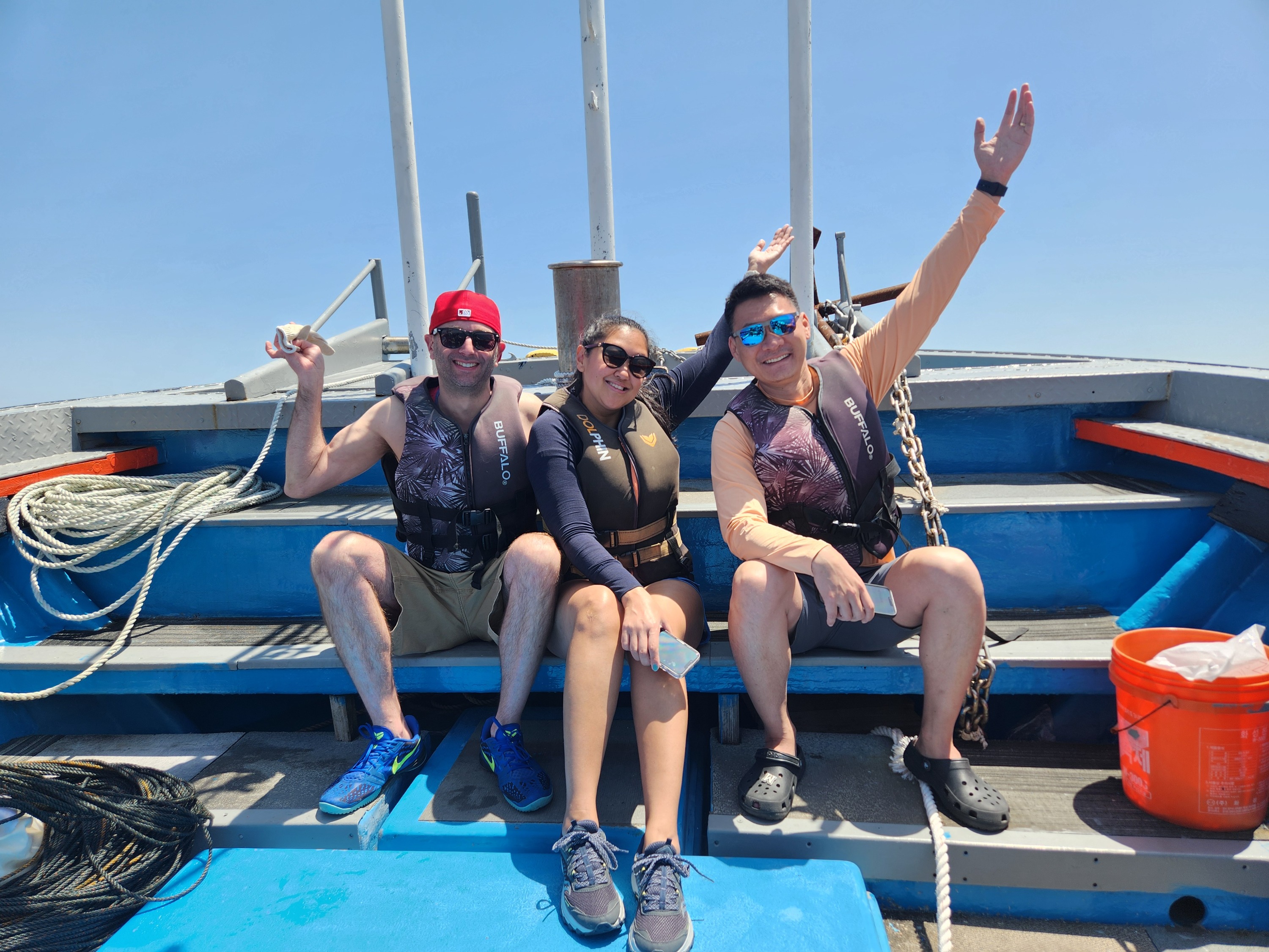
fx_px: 843
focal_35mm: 23
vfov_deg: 58.9
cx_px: 634
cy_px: 476
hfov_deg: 73.9
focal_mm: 5.4
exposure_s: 1/932
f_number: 1.8
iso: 20
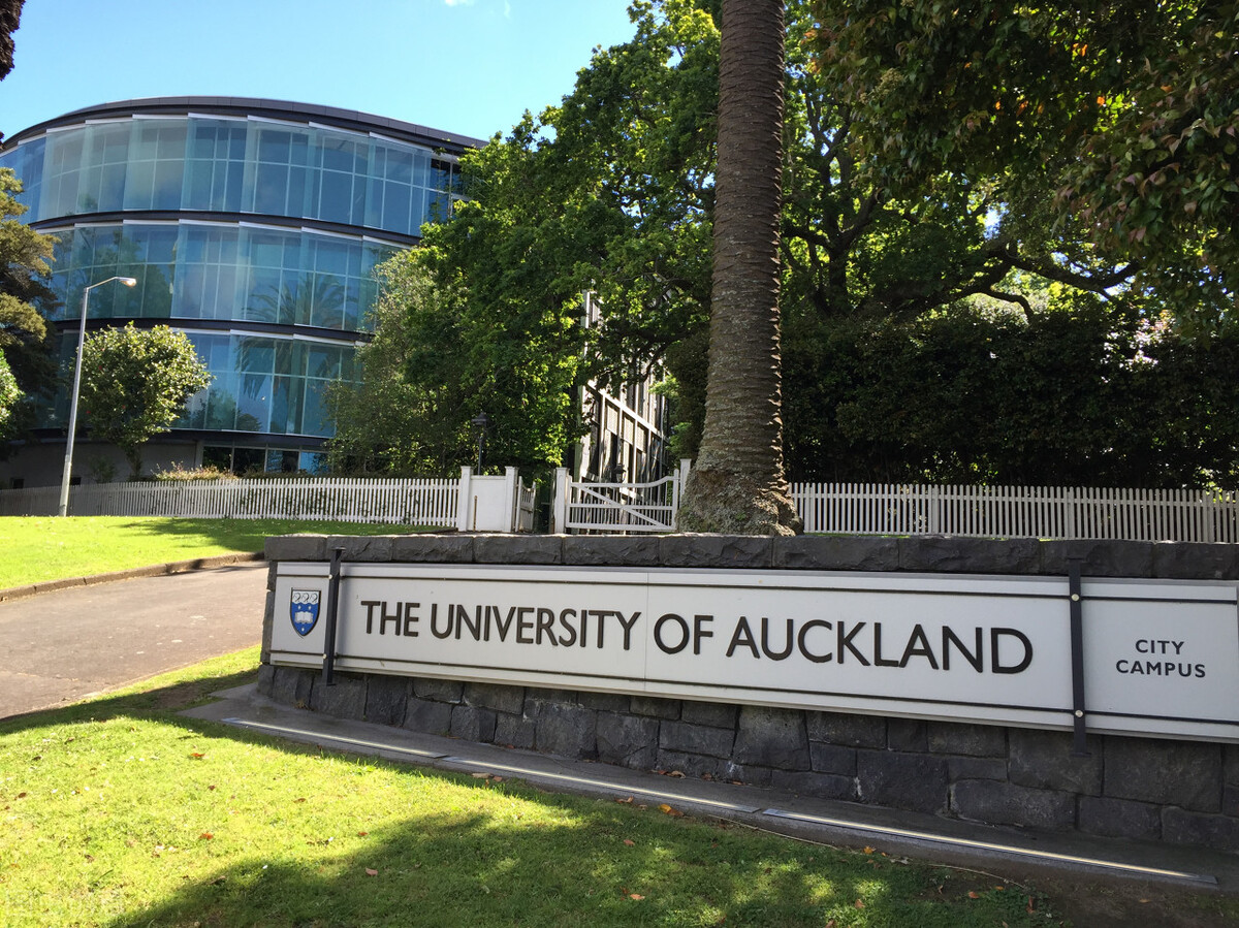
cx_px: 620
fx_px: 1038
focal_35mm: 29
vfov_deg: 48.2
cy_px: 464
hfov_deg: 61.7
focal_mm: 4.15
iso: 32
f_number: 2.2
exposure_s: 1/488
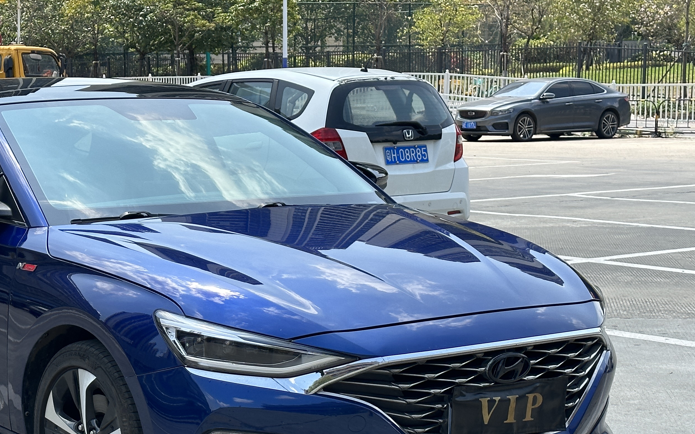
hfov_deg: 25.1
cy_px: 308
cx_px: 225
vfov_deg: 15.9
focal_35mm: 82
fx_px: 1553
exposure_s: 1/1953
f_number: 1.78
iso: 64
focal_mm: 6.86
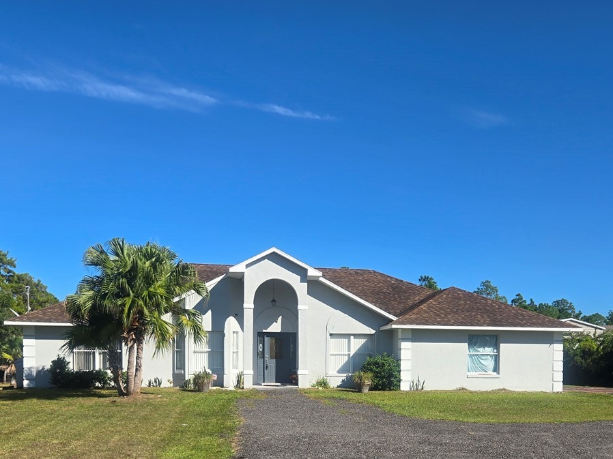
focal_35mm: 41
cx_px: 337
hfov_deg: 45.7
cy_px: 394
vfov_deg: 33.6
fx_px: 726
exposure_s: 1/1983
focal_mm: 5.4
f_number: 1.8
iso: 25
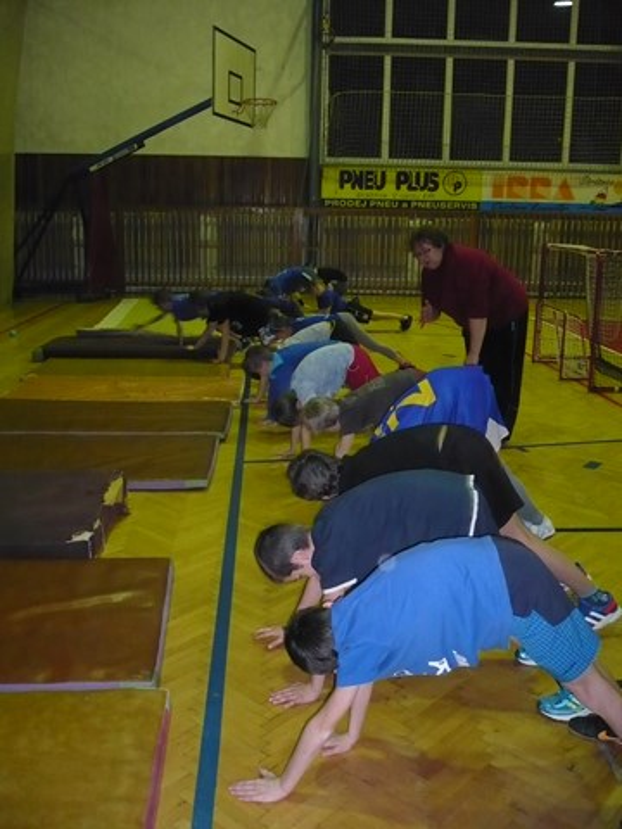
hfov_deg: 40.7
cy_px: 414
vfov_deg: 52.6
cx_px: 311
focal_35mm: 35
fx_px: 839
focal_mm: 5.8
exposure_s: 1/30
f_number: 2.8
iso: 500
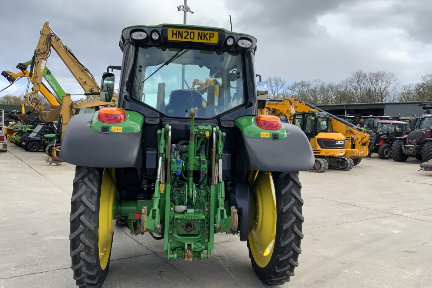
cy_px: 155
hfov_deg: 60.3
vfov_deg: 42.3
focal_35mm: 31
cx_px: 211
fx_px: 372
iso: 16
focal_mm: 3
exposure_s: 1/829
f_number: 1.8
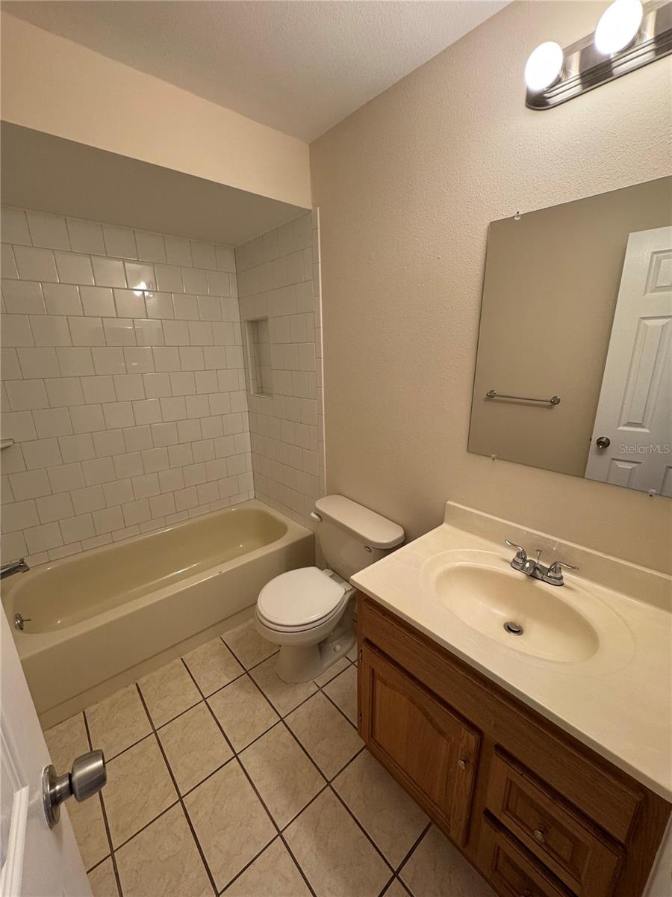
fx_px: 362
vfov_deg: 102.1
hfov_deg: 85.7
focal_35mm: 14
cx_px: 336
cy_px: 448
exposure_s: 1/120
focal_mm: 2.22
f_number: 2.2
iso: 200
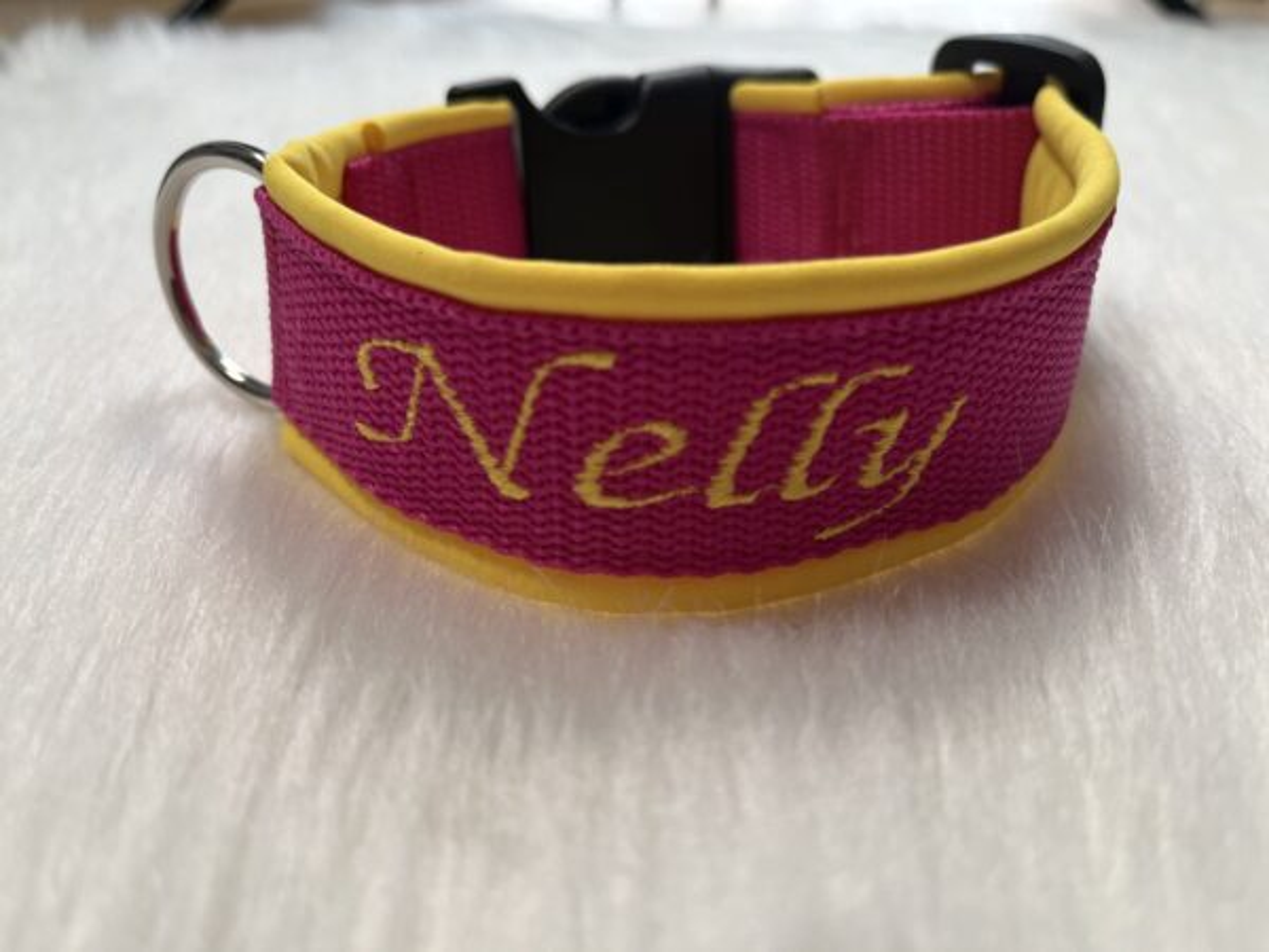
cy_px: 476
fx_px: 953
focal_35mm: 26
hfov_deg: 67.3
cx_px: 634
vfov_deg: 53.1
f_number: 1.6
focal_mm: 5.1
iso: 40
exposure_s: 1/216
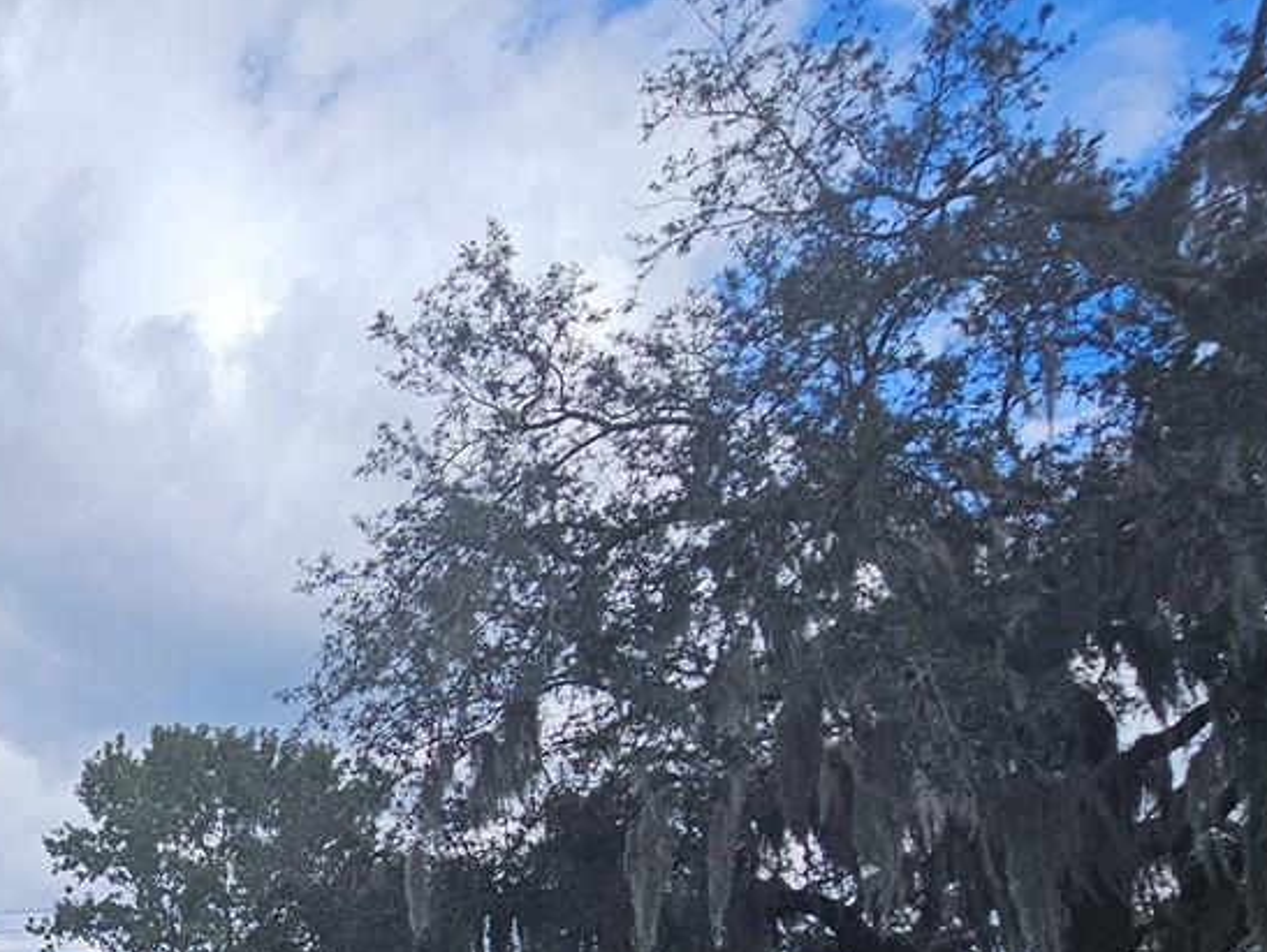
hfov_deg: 38.7
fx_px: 1392
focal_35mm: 38
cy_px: 1223
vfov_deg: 30.3
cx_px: -181
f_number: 2.2
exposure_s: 1/2082
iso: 50
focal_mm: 2.2
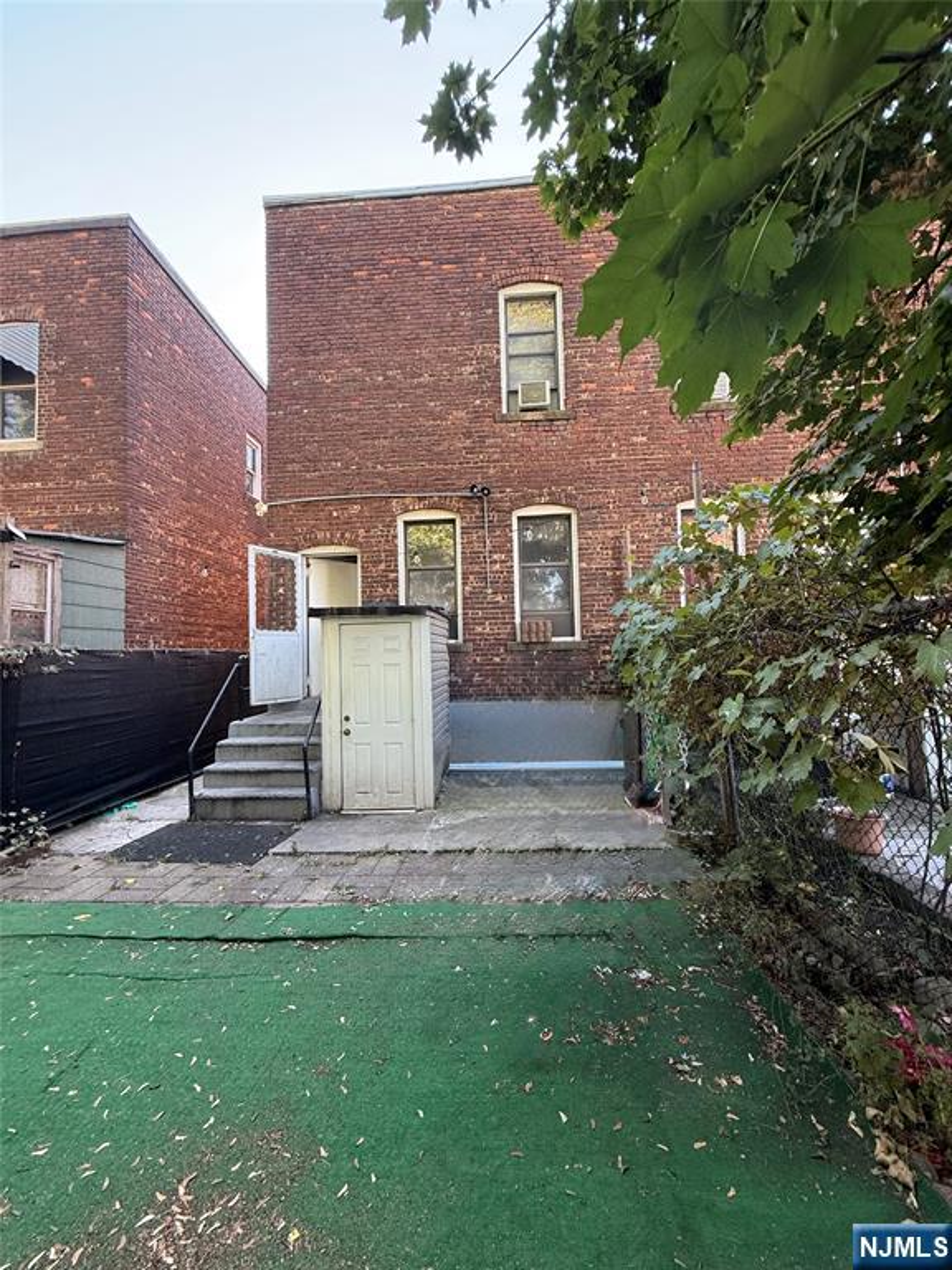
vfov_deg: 102.1
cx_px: 476
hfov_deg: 85.7
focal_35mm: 14
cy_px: 635
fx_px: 513
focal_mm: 2.22
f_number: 2.2
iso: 100
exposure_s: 1/99
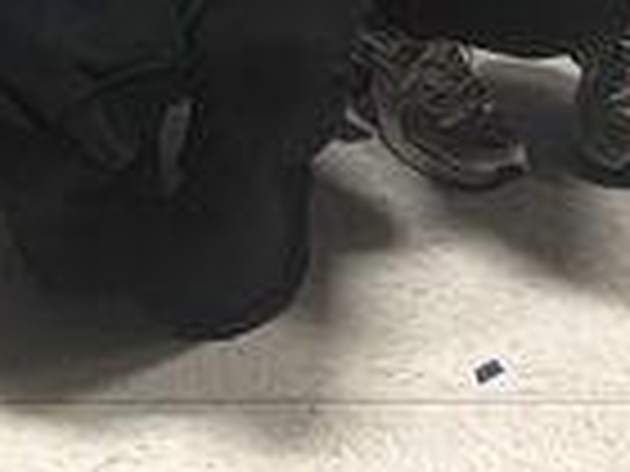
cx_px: -261
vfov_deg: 6.8
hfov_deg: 10.1
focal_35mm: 190
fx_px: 3458
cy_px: -1083
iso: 100
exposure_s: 1/60
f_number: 1.6
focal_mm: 5.96
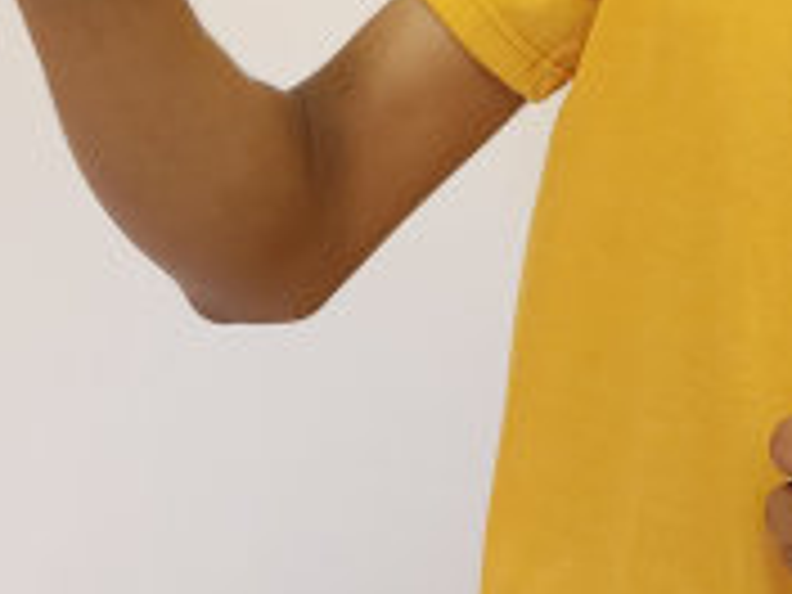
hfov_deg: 23.7
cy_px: -308
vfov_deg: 16.7
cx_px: 724
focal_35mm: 80
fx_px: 1830
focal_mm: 5.4
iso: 250
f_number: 1.8
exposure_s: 1/90
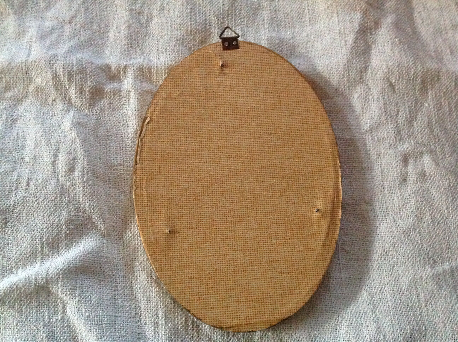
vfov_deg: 40.6
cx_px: 229
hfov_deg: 52.7
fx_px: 462
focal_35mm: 35
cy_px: 171
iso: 800
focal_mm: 4.28
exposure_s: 1/15
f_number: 2.4
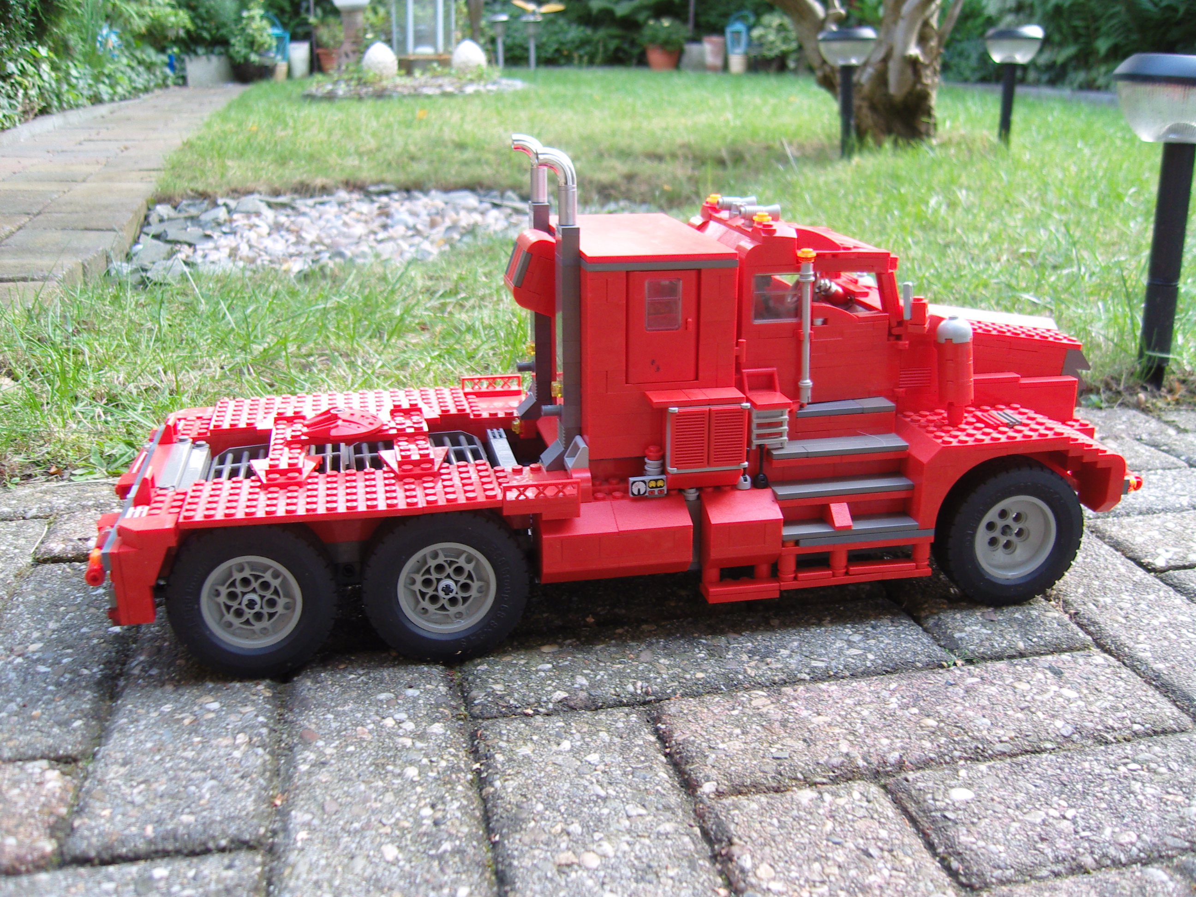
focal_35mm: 34
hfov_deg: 54.0
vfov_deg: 41.8
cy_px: 448
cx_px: 598
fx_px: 1175
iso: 100
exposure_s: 1/40
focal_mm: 7.3
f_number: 2.8
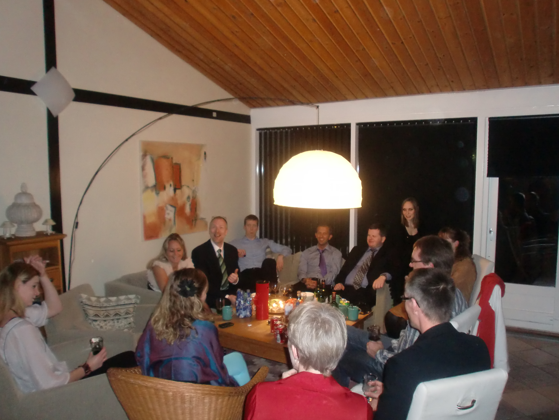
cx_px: 274
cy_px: 221
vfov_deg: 49.7
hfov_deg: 63.4
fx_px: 452
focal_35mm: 28
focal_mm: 4.65
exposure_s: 1/25
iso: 400
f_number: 2.6
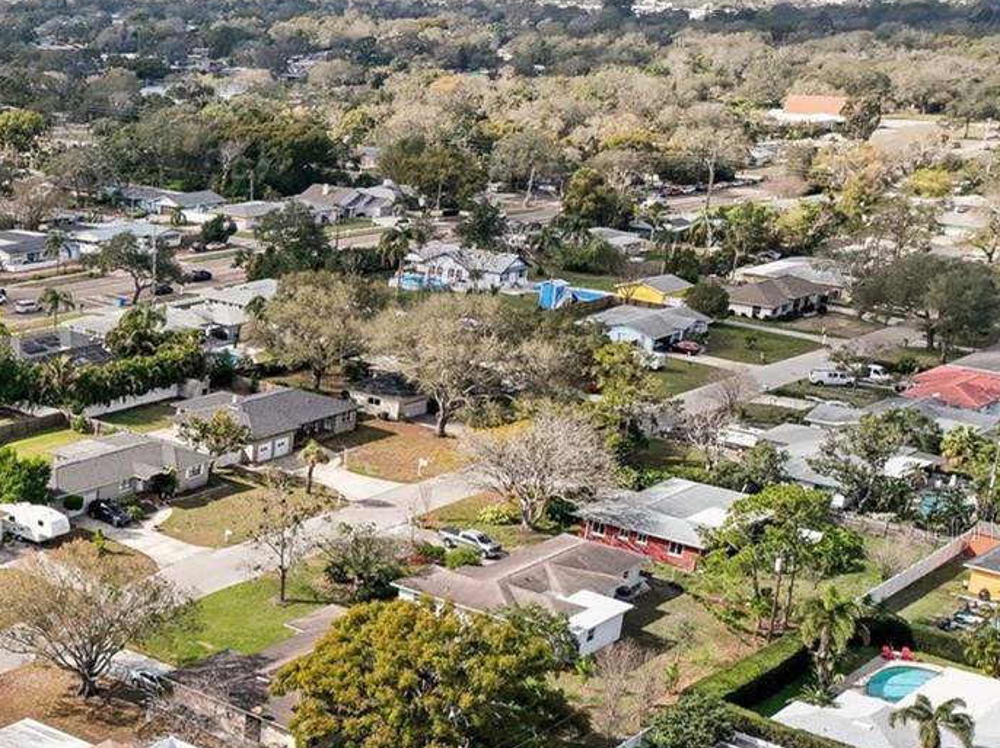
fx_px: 1616
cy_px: 531
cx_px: -120
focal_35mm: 56
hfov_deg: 30.5
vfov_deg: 25.8
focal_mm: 12.3
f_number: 2.8
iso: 400
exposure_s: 1/4000
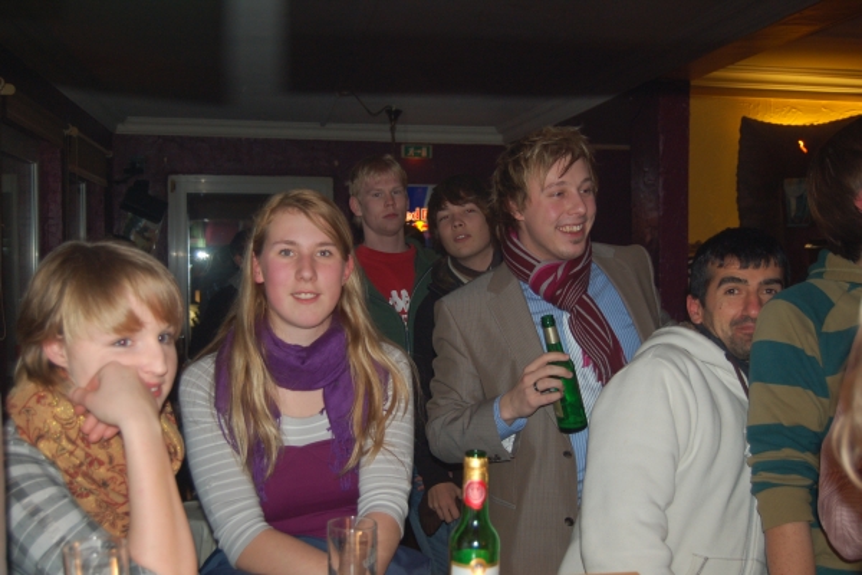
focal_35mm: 42
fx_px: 1006
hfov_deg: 46.4
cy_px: 288
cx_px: 431
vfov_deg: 31.9
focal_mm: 28
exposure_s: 1/60
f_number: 4.2
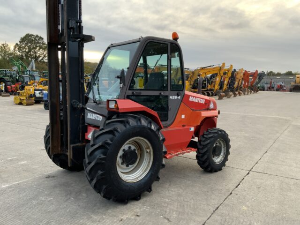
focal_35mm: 29
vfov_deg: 48.2
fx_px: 251
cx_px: 150
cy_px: 112
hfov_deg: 61.7
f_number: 1.8
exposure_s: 1/122
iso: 32
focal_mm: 3
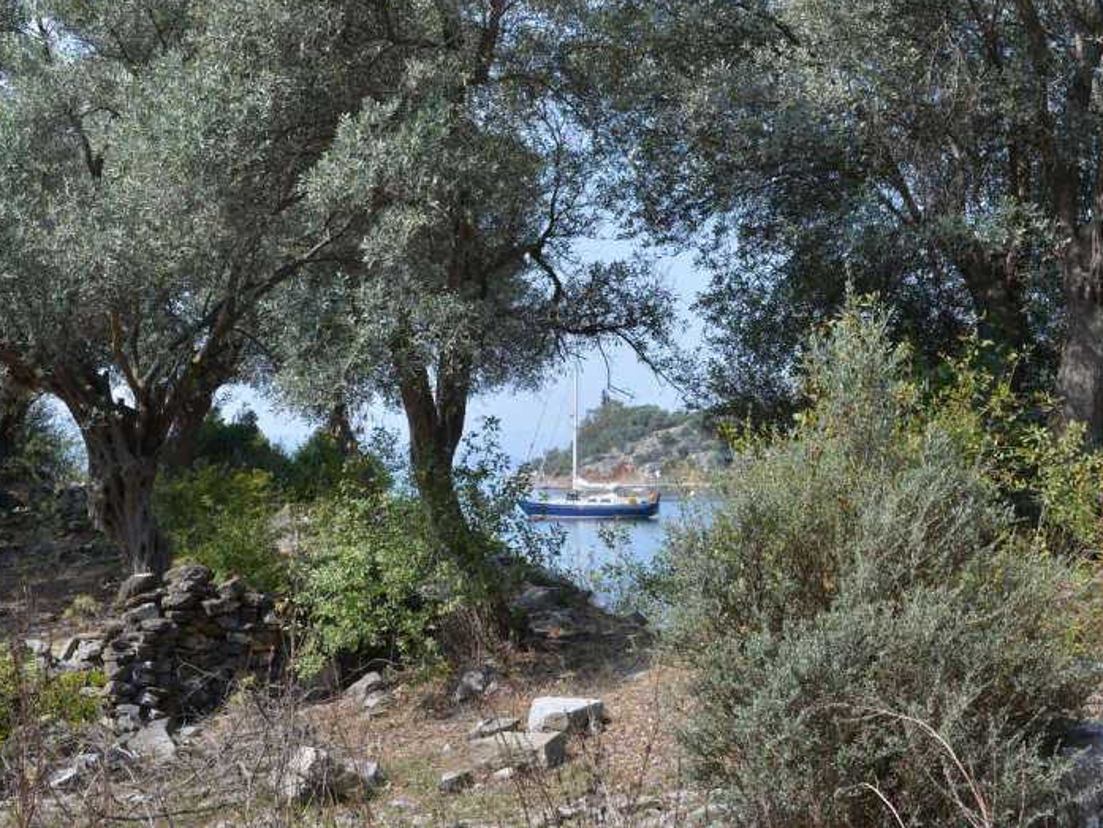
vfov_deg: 27.5
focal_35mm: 53
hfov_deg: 36.2
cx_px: 586
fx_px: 1689
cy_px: 407
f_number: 14
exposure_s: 1/60
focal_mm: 48
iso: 320
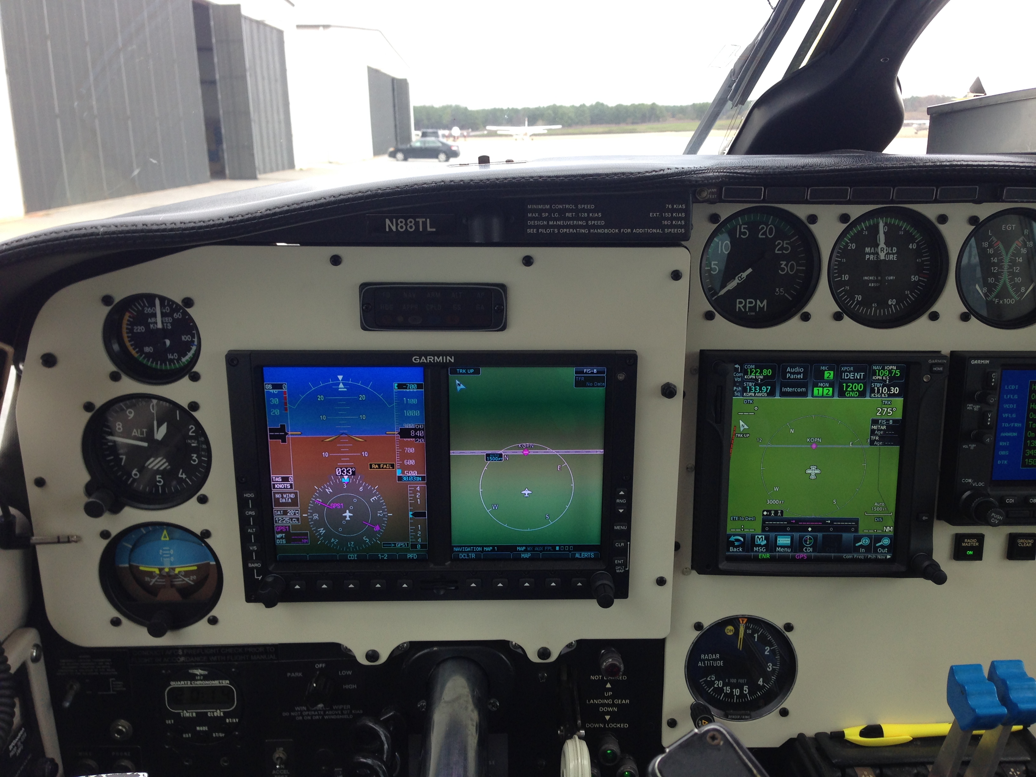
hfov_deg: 55.4
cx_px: 518
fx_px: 988
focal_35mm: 33
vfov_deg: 42.9
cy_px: 388
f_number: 2.4
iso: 50
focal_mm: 4.12
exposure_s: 1/215
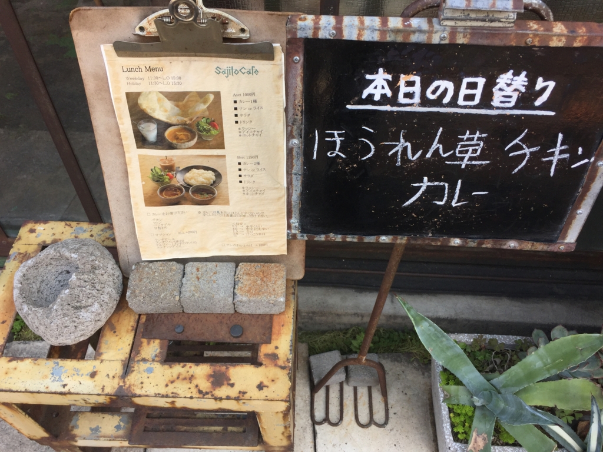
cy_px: 226
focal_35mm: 29
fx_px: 505
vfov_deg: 48.2
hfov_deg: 61.7
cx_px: 302
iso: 32
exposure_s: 1/366
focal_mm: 4.15
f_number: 2.2
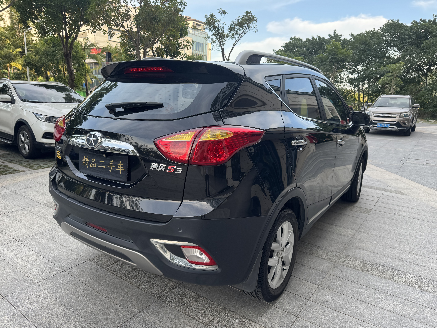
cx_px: 218
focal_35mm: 24
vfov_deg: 56.8
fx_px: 303
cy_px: 164
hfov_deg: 71.6
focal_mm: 6.76
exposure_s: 1/392
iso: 80
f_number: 1.78
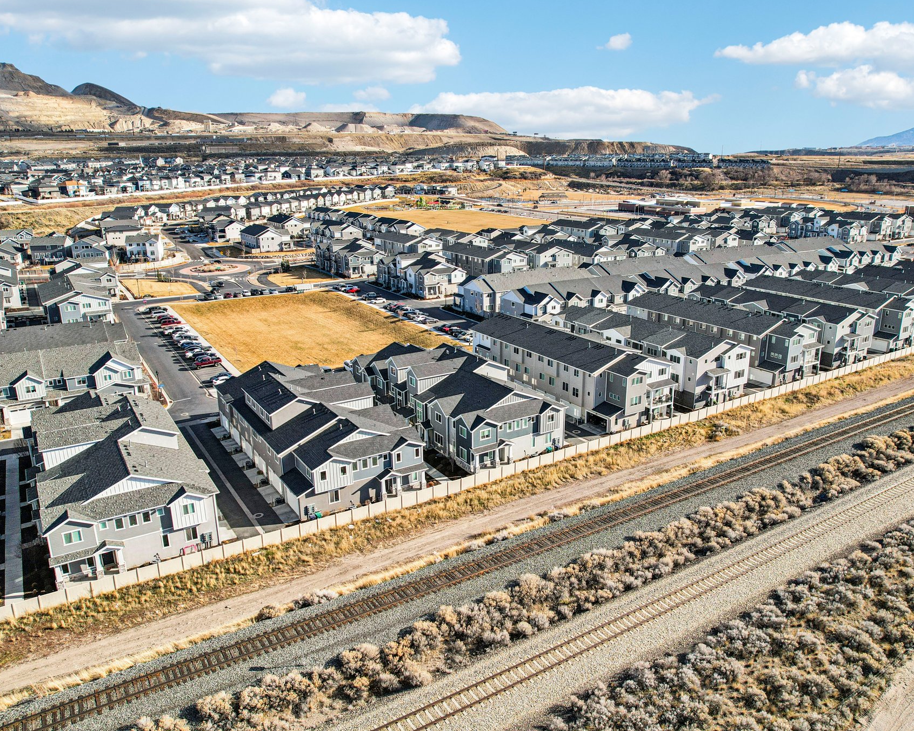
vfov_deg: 56.8
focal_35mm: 25
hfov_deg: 68.1
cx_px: 479
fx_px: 676
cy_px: 366
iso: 140
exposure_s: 1/80
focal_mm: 8.4
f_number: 2.8
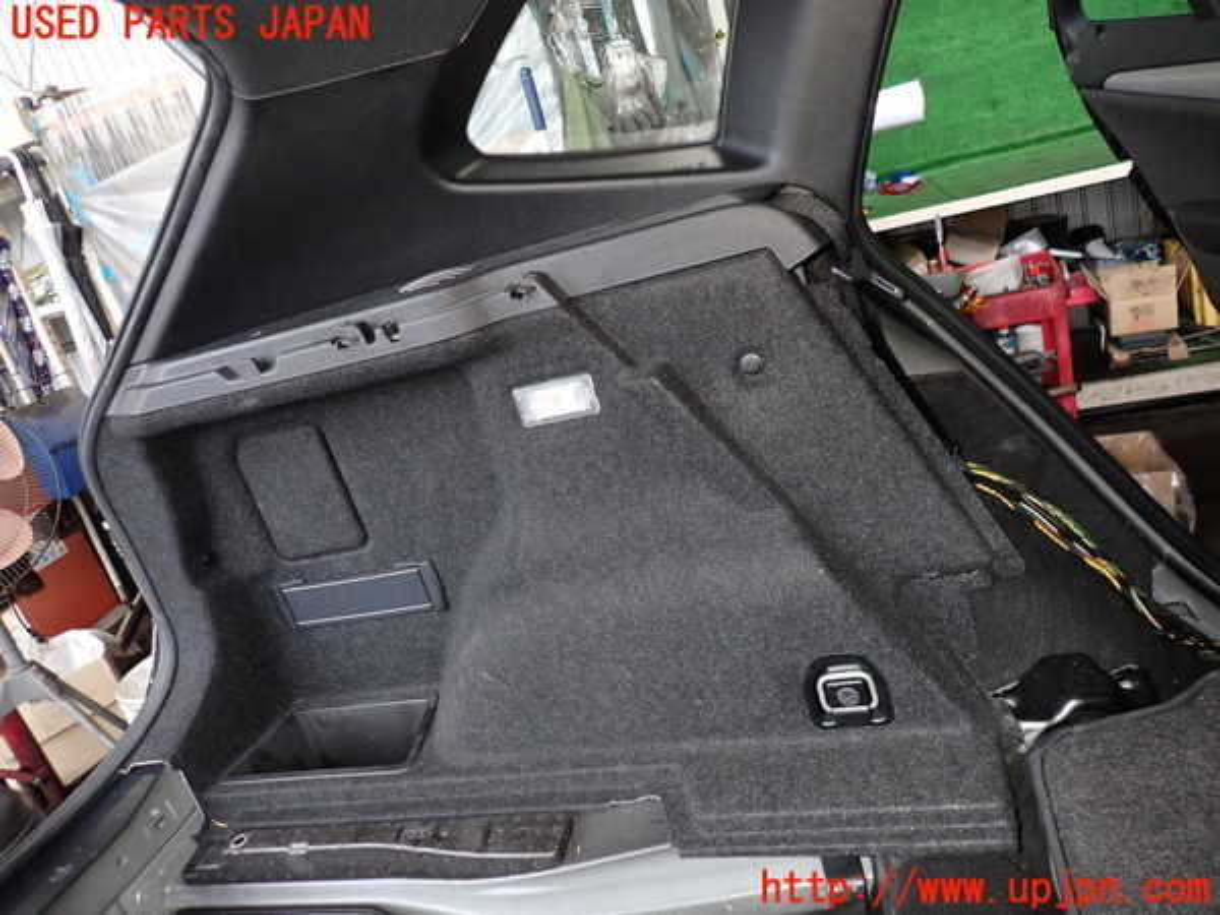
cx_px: 610
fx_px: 881
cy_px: 458
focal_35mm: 25
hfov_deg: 69.4
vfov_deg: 54.9
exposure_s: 1/30
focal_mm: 4.5
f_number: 2
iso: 200
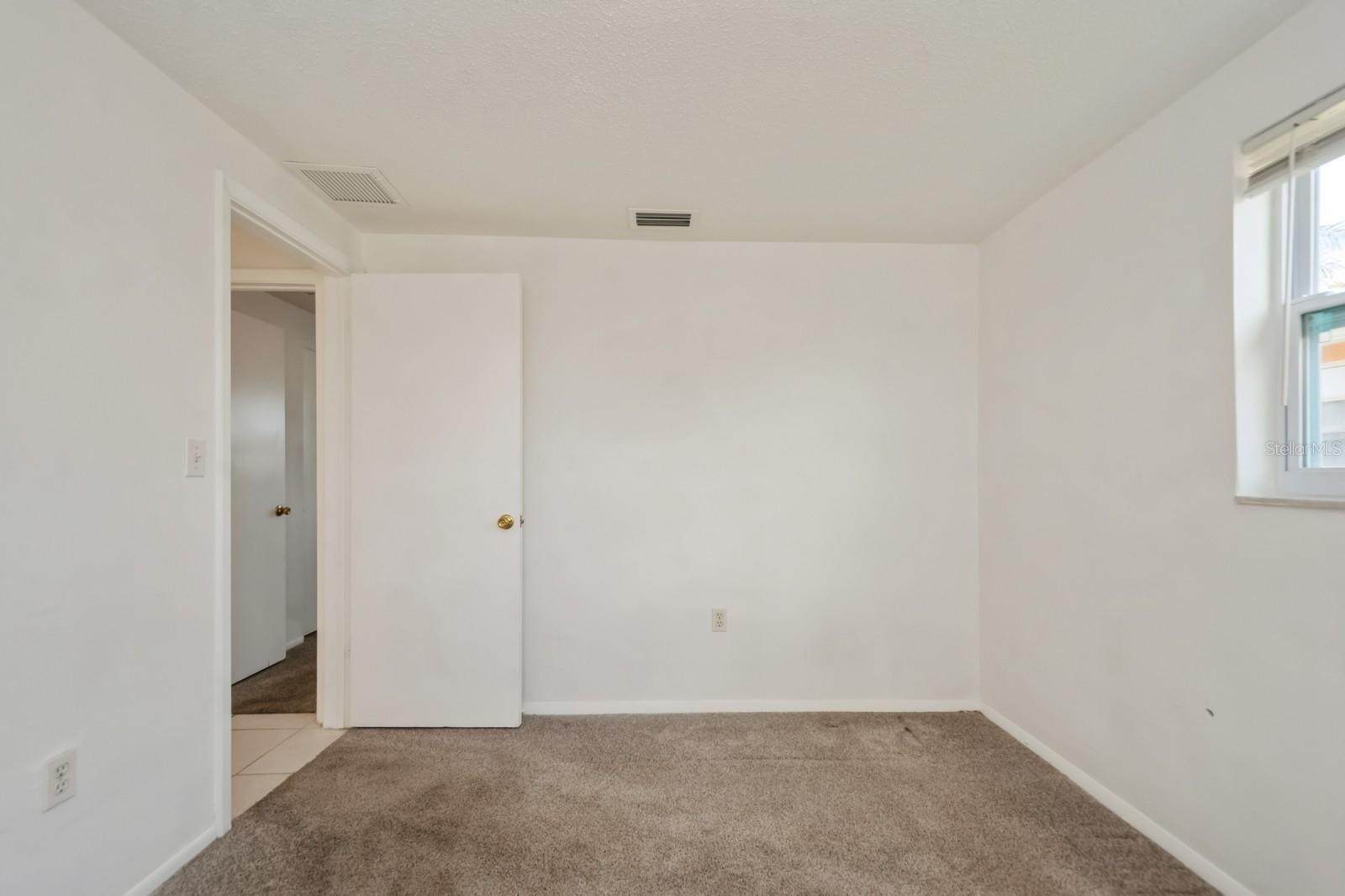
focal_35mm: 15
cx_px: 672
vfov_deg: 77.3
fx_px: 560
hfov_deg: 100.4
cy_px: 448
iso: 200
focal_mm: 10
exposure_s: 1/40
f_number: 8
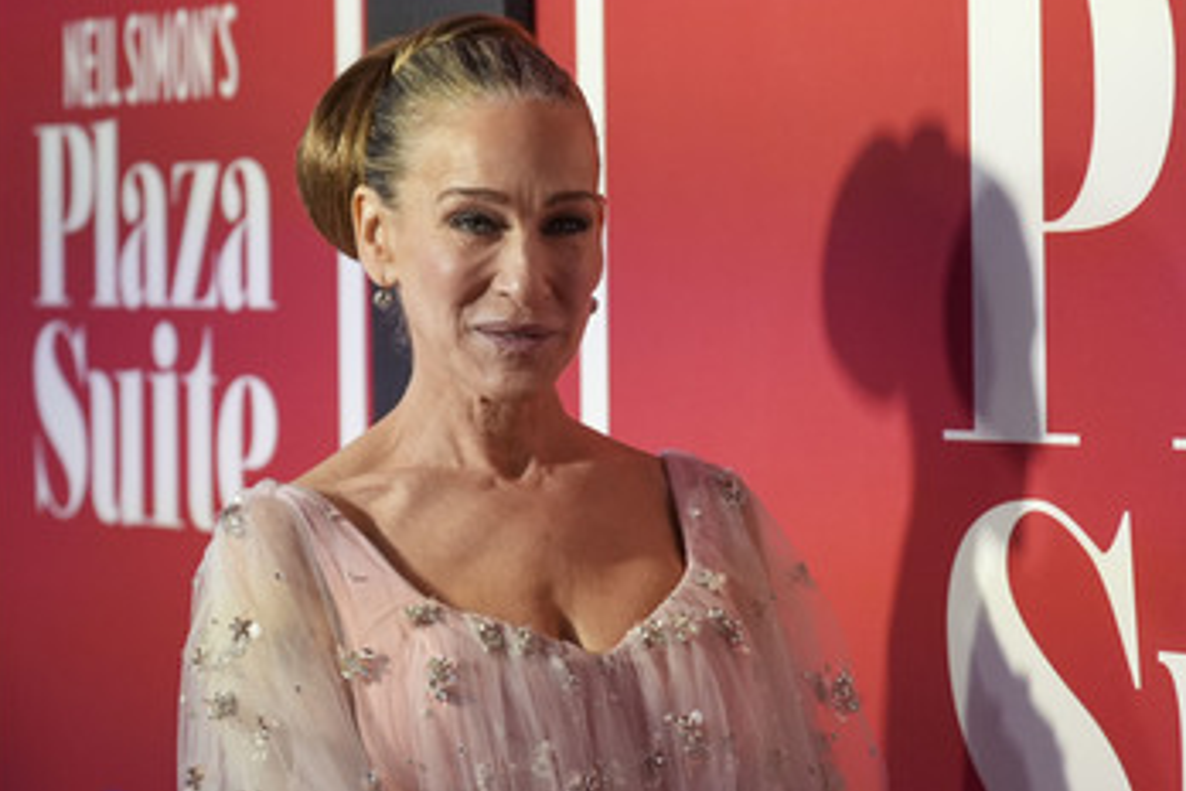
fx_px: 5238
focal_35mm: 159
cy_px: 484
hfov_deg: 12.9
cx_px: 644
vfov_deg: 8.6
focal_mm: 123
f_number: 5
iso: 5000
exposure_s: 1/400
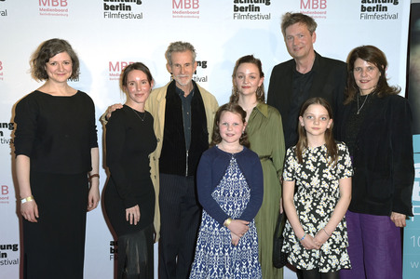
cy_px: 140
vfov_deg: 33.4
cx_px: 210
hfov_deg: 48.5
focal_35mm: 40
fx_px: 466
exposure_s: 1/200
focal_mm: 40
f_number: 5.6
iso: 640
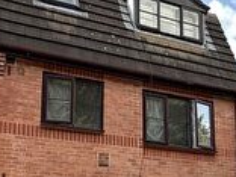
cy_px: 170
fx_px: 430
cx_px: 166
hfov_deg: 30.4
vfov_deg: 22.5
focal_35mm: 63
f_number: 2.2
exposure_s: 1/408
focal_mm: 2.22
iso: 64
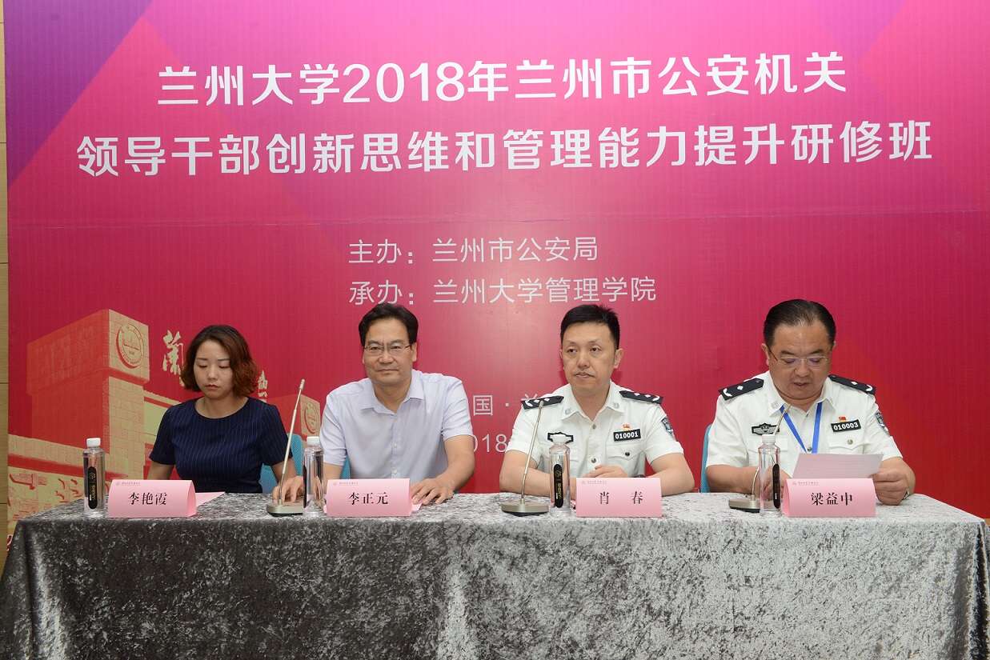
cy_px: 330
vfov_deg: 37.9
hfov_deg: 54.4
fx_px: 963
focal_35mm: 35
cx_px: 495
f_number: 8
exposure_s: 1/60
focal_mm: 35
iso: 1600
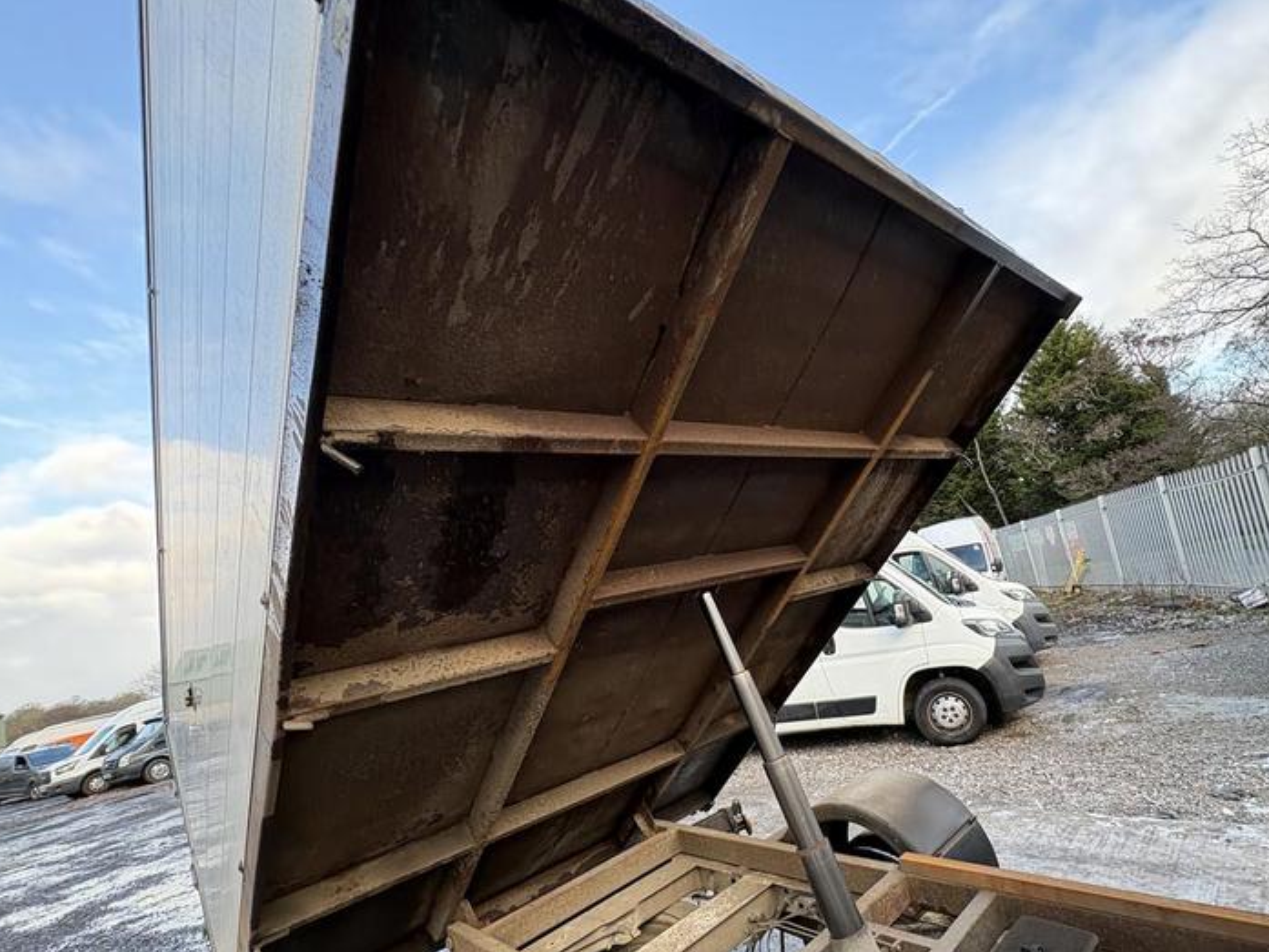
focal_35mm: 18
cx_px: 728
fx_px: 660
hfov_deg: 87.1
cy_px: 550
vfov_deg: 71.2
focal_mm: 2.22
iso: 125
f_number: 2.2
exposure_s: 1/109
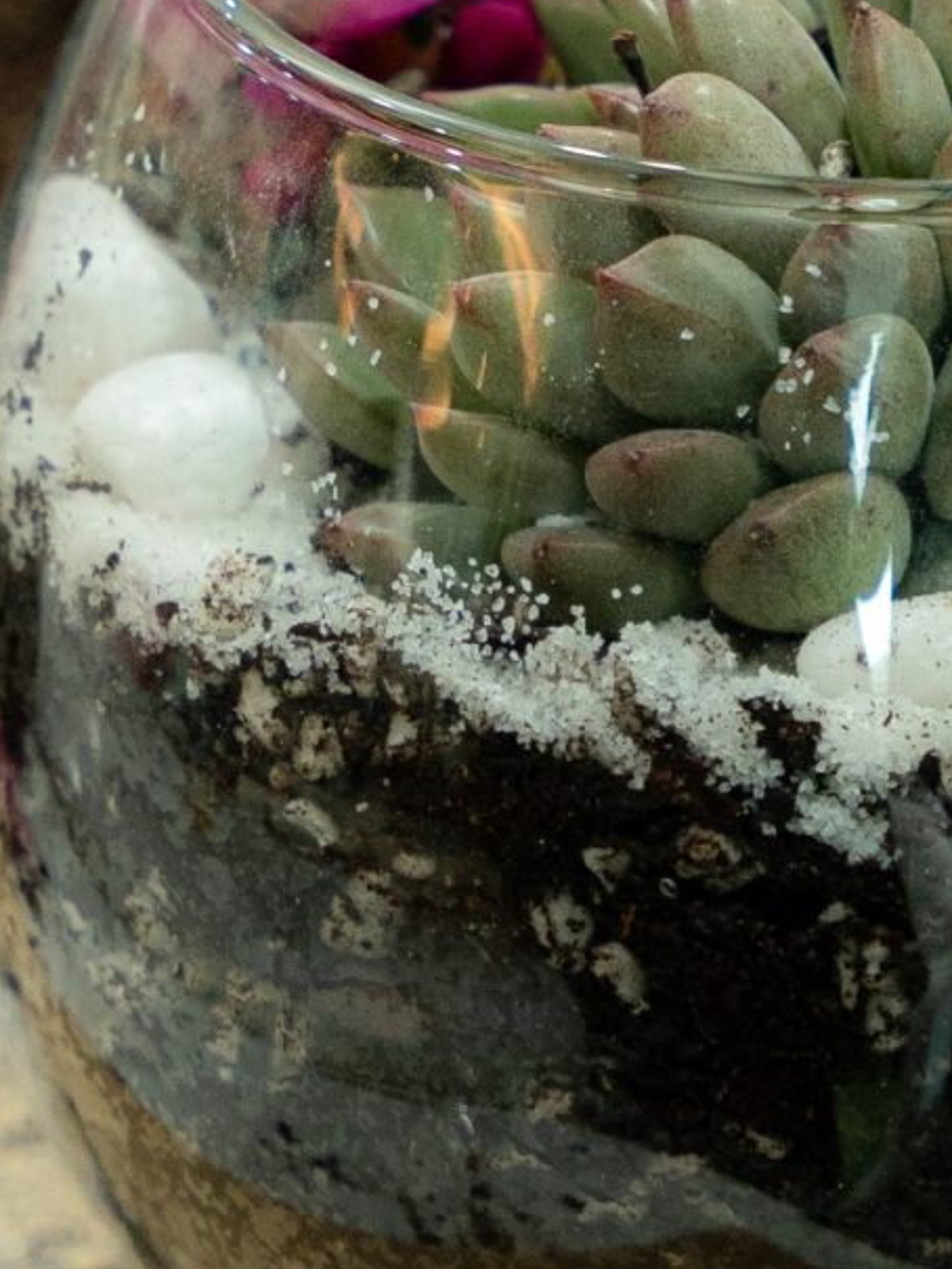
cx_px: 1083
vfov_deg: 4.6
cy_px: 107
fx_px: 15652
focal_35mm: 427
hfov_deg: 3.5
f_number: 4
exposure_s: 1/100
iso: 800
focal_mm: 70
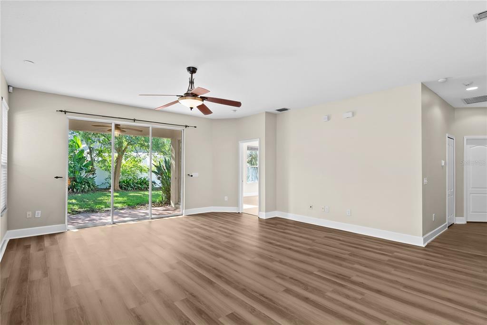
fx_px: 244
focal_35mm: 18
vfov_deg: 67.4
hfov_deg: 90.0
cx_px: 244
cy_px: 162
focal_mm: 18
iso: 320
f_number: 9
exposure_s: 1/1.67
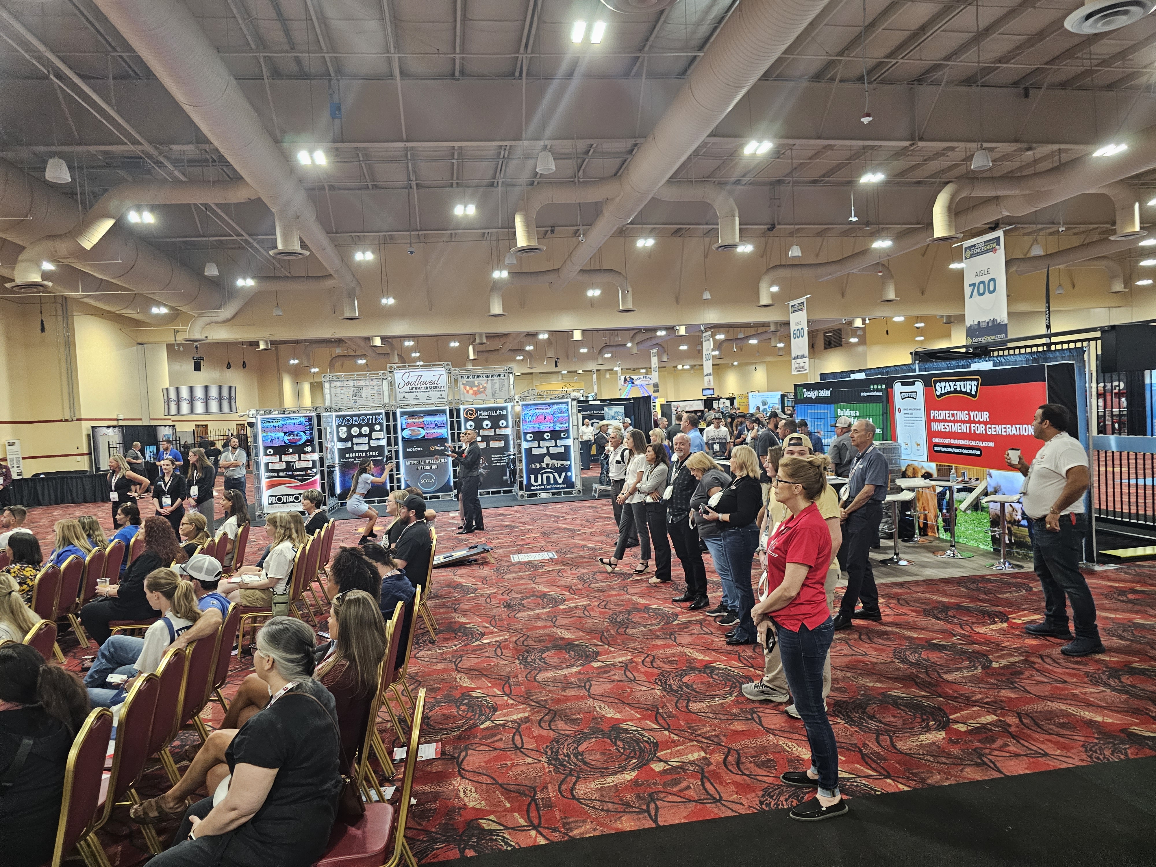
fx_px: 768
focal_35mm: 23
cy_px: 434
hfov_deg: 73.9
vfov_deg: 58.9
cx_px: 578
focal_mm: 6.3
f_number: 1.7
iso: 640
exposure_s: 1/120
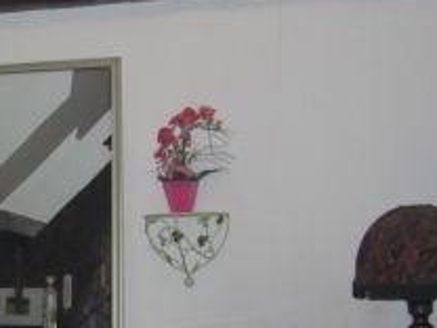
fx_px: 1477
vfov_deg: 12.6
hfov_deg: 16.4
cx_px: -21
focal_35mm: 117
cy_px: 227
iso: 200
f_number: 2.8
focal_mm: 7.9
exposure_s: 1/60
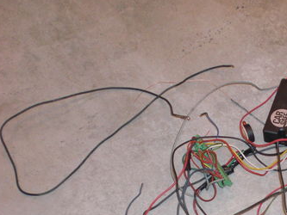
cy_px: 175
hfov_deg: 25.7
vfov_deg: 19.9
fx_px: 605
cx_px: 265
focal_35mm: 73
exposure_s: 1/60
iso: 200
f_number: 3.1
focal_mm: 6.3
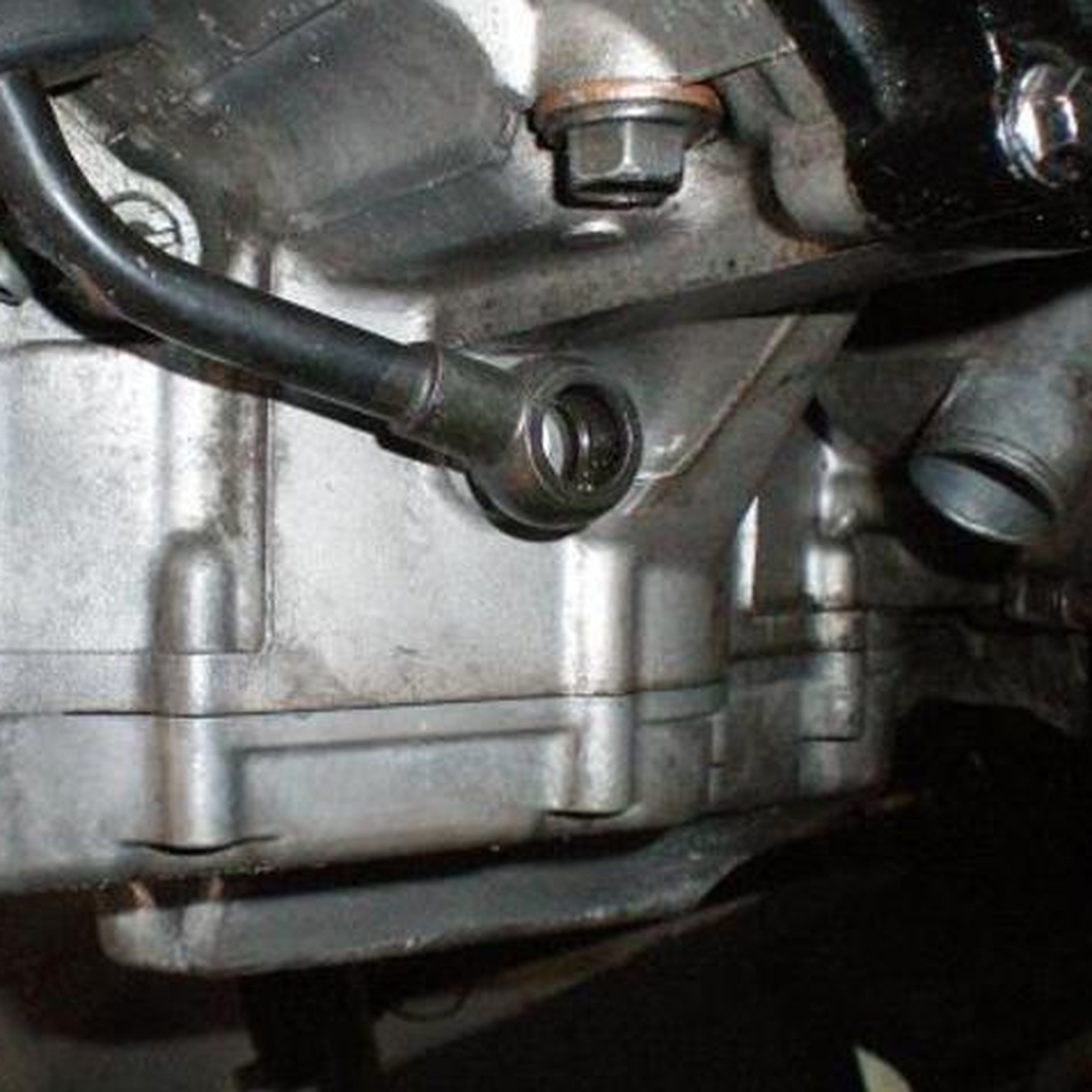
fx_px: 1606
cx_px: 370
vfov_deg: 37.6
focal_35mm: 45
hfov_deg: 37.2
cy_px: 545
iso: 400
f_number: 4.6
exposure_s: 1/60
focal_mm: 6.3
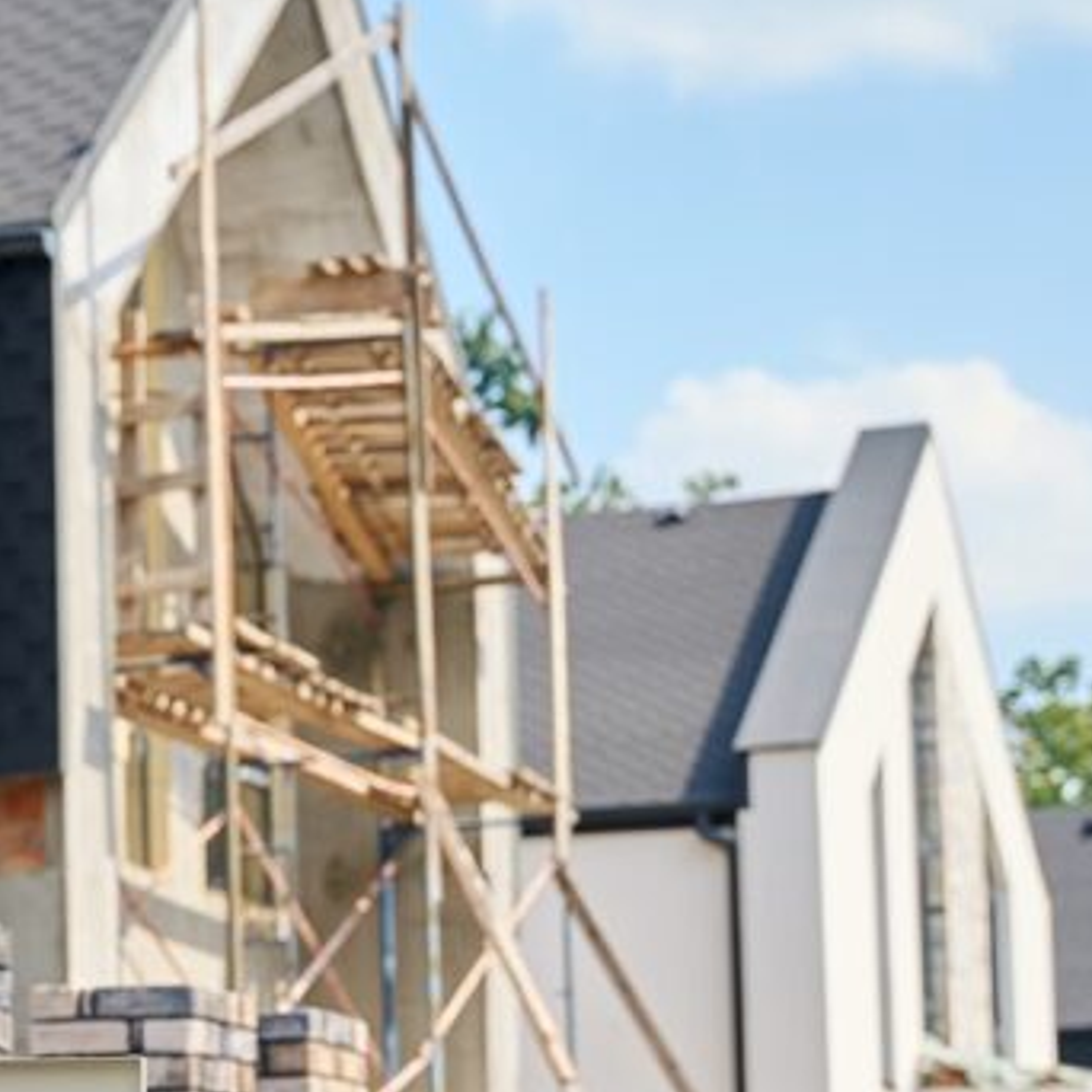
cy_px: 833
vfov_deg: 14.3
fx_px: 4329
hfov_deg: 14.0
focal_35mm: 121
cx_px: -169
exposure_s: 1/640
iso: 125
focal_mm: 46.5
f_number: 3.2
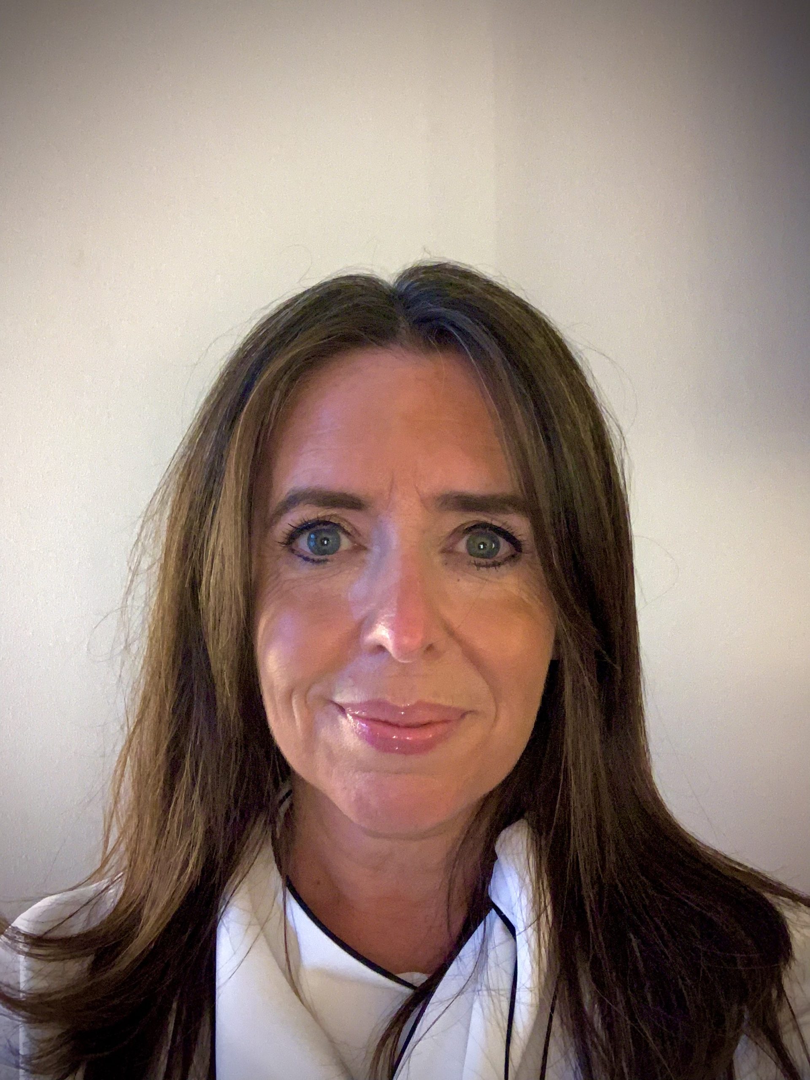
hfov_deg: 44.2
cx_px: 405
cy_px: 540
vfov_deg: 56.8
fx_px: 998
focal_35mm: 32
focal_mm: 2.87
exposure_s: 1/33
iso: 320
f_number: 2.2
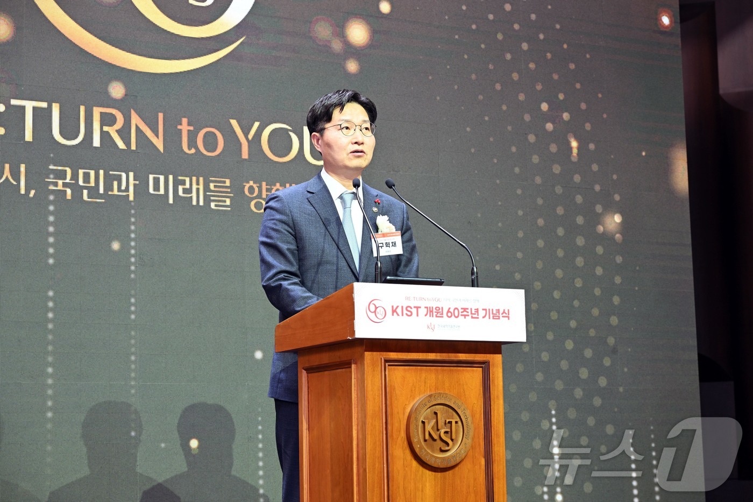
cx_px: 376
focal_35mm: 69
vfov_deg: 19.7
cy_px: 251
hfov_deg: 29.2
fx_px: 1443
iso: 1250
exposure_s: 1/125
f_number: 5.6
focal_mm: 69
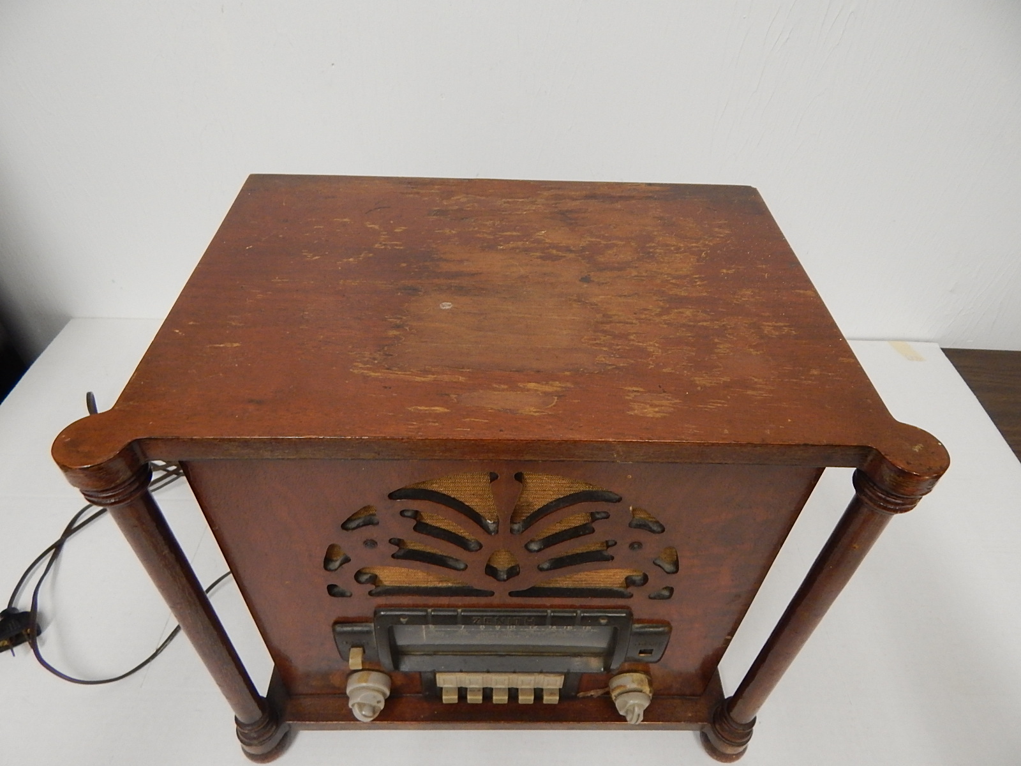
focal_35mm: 22
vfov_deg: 61.1
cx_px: 510
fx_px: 649
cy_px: 383
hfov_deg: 76.4
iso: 320
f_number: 3
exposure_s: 1/30
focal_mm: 4
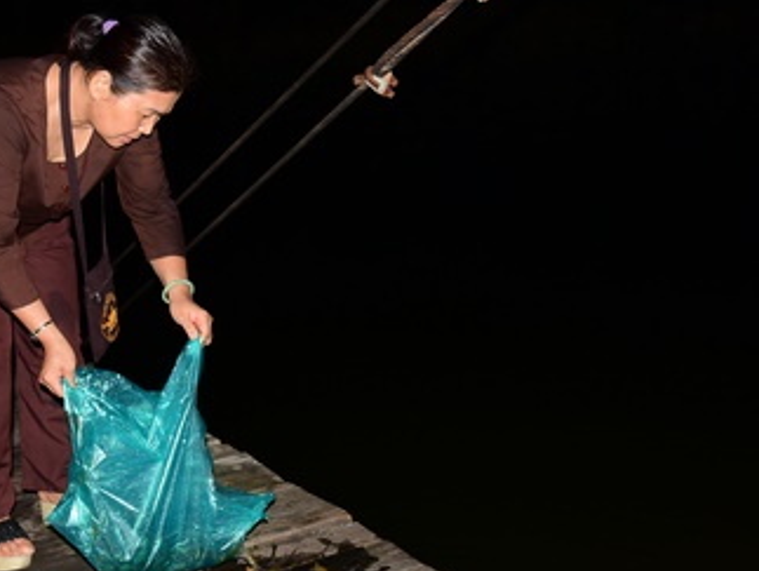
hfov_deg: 33.2
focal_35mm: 58
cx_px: 338
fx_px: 1273
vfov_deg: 25.3
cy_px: 263
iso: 320
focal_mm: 30
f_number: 4
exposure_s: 1/60
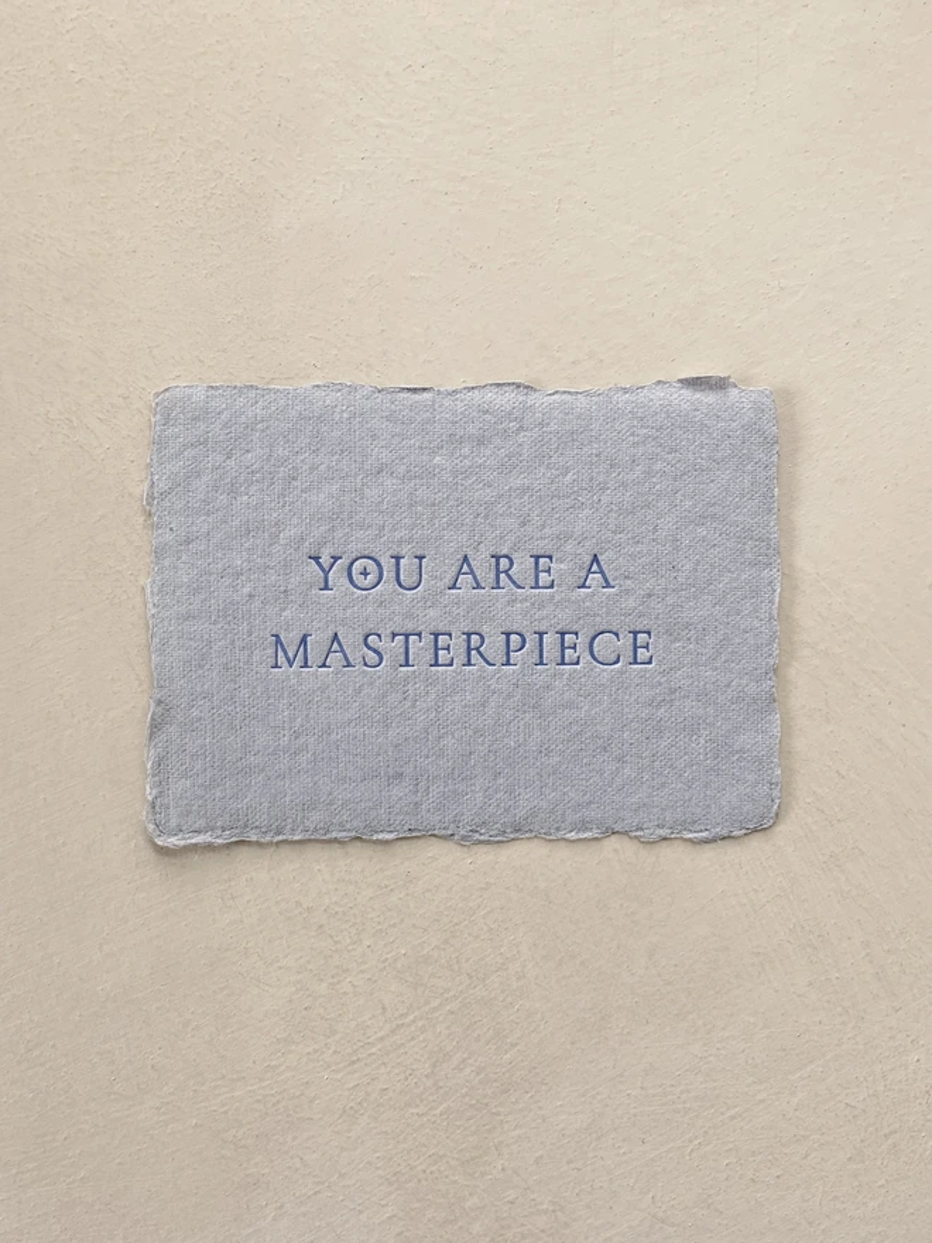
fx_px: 933
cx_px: 466
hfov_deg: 53.1
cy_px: 622
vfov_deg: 67.3
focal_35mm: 26
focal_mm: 4.2
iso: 32
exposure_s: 1/122
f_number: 1.8
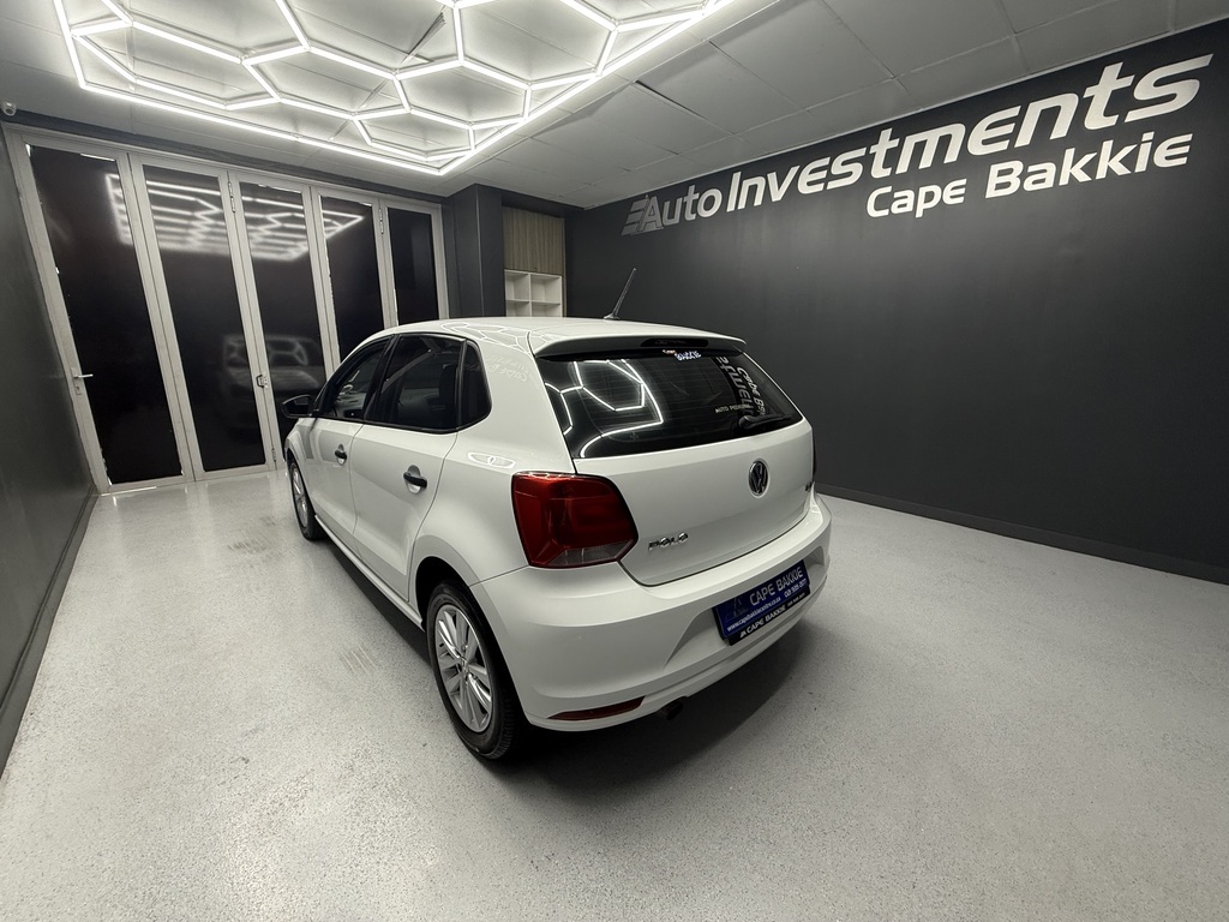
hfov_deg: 102.1
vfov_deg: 85.7
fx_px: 497
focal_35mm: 14
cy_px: 461
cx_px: 614
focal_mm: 2.22
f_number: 2.2
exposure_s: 1/100
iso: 125
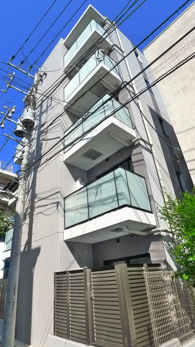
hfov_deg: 42.8
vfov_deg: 69.9
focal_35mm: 27
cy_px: 175
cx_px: 83
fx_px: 248
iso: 400
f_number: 4
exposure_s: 1/640
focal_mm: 5.1
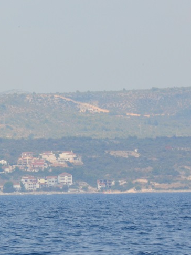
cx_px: -34
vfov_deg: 4.6
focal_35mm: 429
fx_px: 3159
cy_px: 148
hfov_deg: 3.5
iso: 500
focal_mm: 145
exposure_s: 1/60
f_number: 36
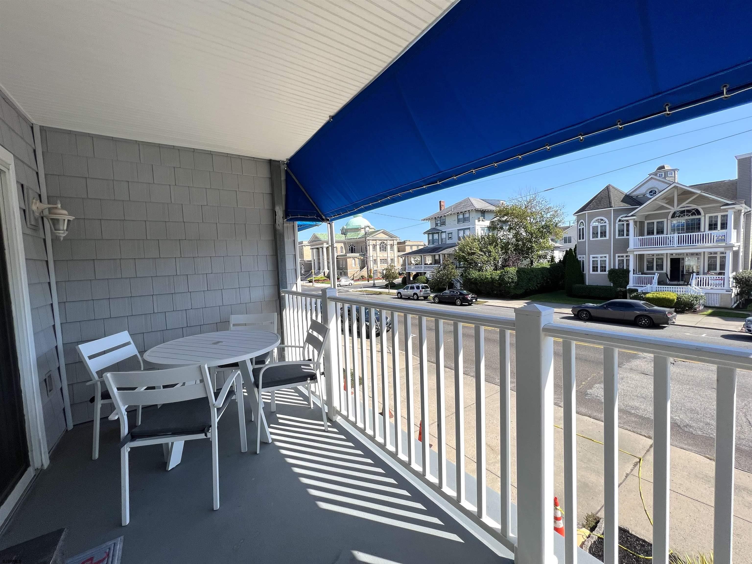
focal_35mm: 13
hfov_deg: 106.2
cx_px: 376
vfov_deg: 89.9
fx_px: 282
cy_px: 282
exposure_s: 1/1449
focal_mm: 1.57
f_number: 1.8
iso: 32
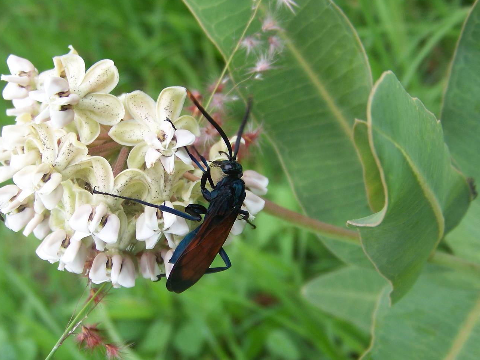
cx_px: 188
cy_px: 204
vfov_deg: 24.0
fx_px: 846
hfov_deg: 31.6
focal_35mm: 61
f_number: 2.8
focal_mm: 7.6
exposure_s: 1/30
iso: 64
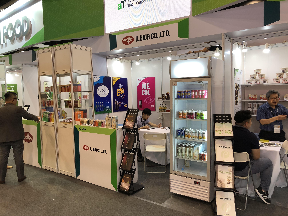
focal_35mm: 28
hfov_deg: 63.4
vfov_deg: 49.7
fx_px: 233
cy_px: 108
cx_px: 144
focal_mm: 3.99
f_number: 1.8
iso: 40
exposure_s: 1/33
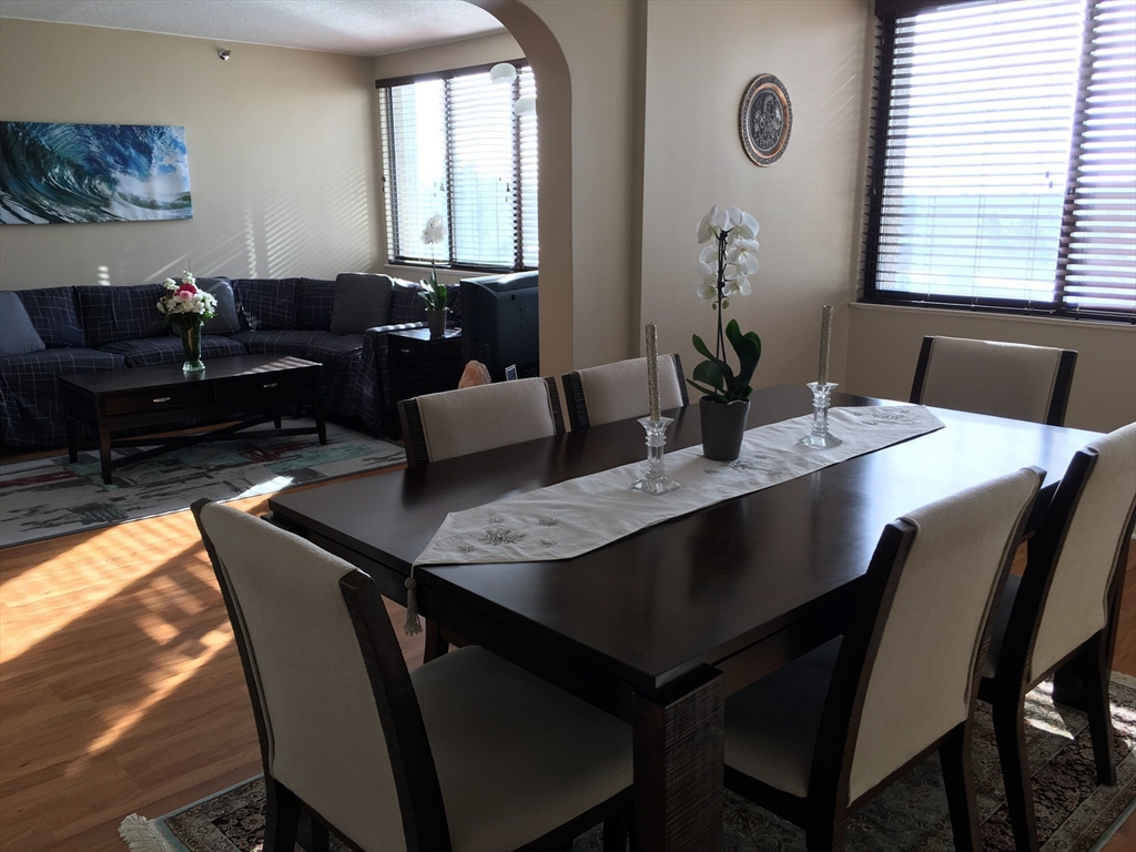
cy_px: 426
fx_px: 952
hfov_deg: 61.7
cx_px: 568
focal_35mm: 29
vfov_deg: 48.2
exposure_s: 1/60
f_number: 2.2
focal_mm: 4.15
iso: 25
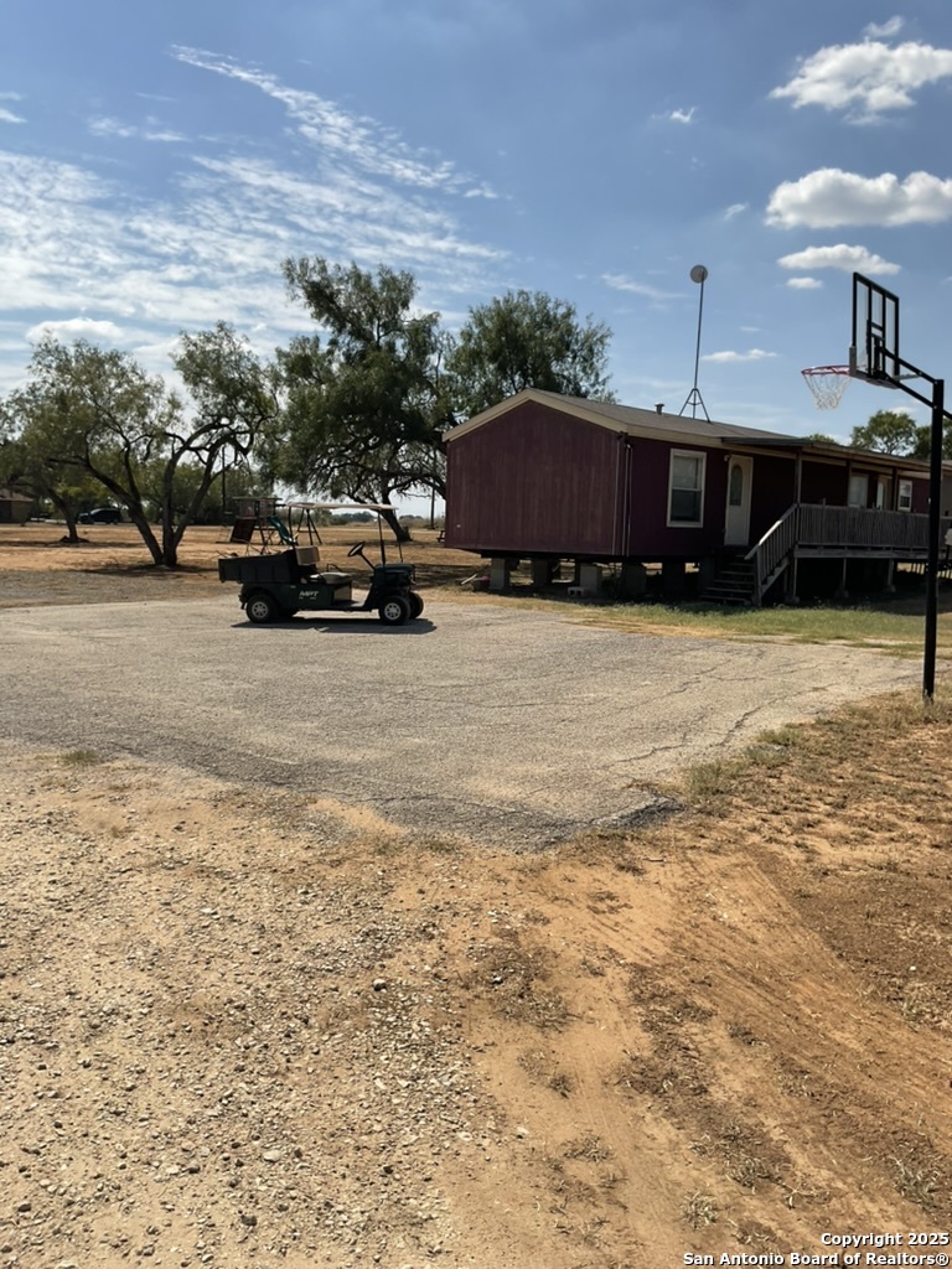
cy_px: 634
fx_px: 1063
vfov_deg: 61.7
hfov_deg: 48.2
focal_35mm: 29
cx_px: 476
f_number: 1.8
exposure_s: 1/3534
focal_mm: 3
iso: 16
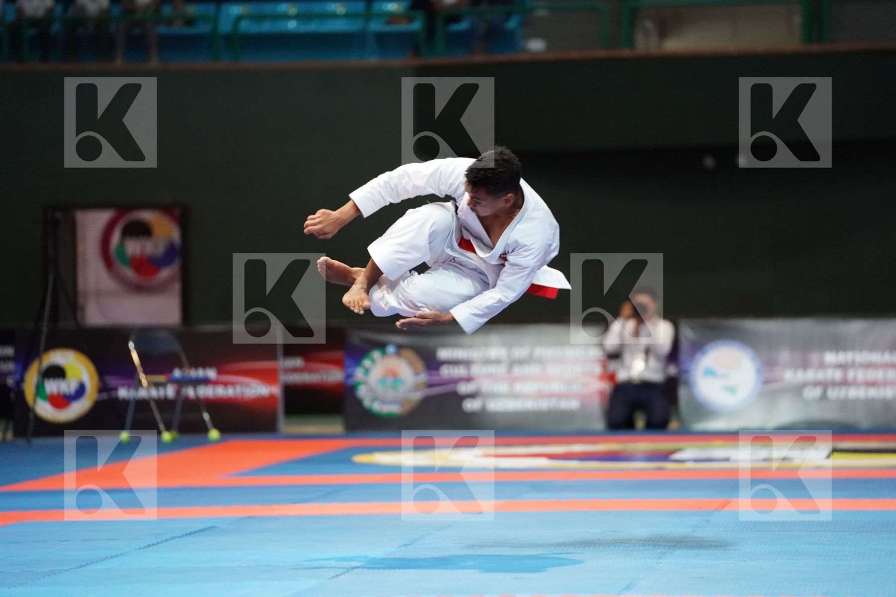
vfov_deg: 7.8
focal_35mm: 176
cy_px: 298
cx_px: 448
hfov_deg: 11.7
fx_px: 4380
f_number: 2.8
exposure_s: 1/500
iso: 6400
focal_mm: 176
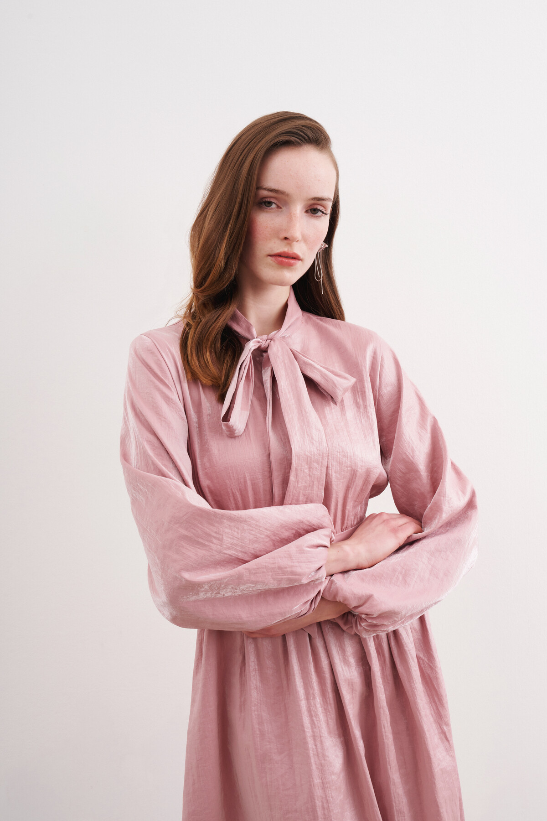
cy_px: 410
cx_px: 274
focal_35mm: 51
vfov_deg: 38.9
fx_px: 1162
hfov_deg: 26.5
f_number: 11
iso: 400
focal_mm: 51
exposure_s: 1/160
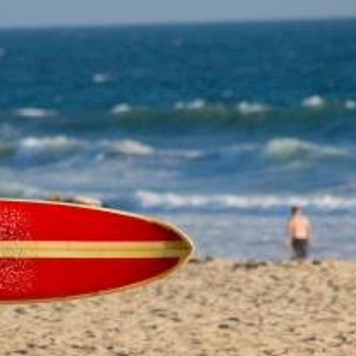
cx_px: 114
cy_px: 220
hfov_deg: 2.5
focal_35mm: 704
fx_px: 8191
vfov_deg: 2.5
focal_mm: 270
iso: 200
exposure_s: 1/350
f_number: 5.6
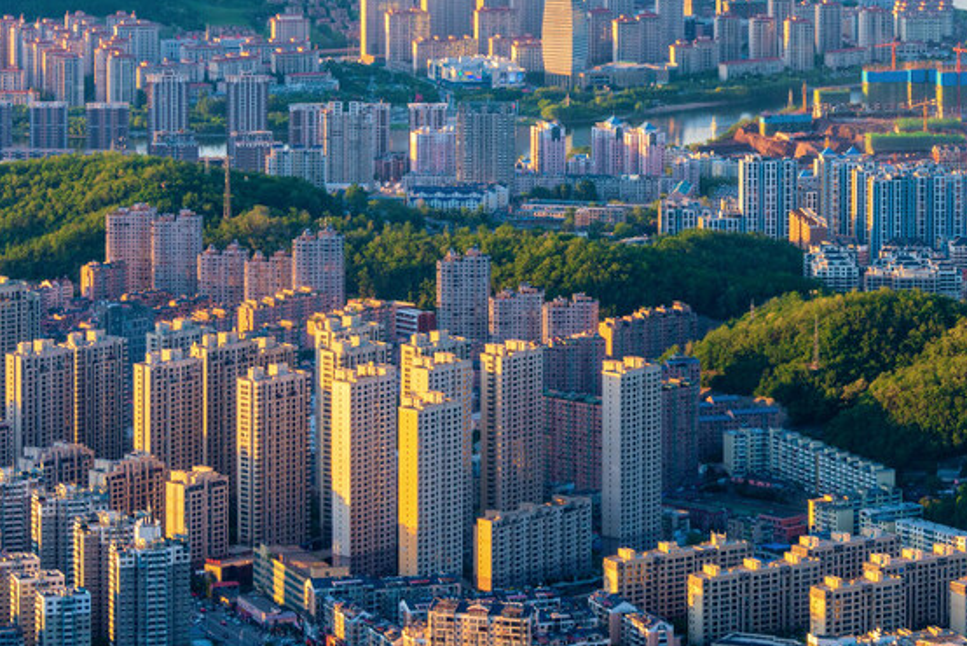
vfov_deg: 8.1
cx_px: 826
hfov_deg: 12.1
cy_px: 39
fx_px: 4542
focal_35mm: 169
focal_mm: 78
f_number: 9
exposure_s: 1/50
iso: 100
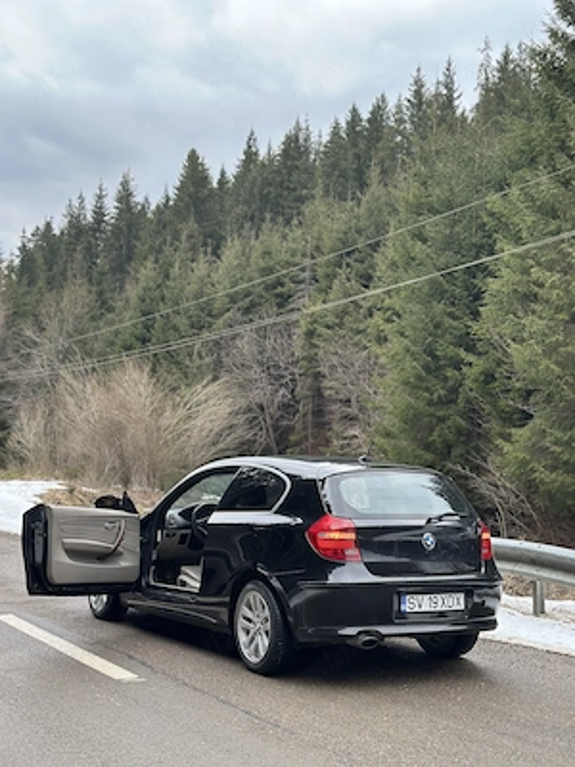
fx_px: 1063
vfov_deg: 39.7
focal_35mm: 48
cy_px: 384
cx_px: 288
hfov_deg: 30.3
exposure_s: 1/402
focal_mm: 6.86
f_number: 1.78
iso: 80
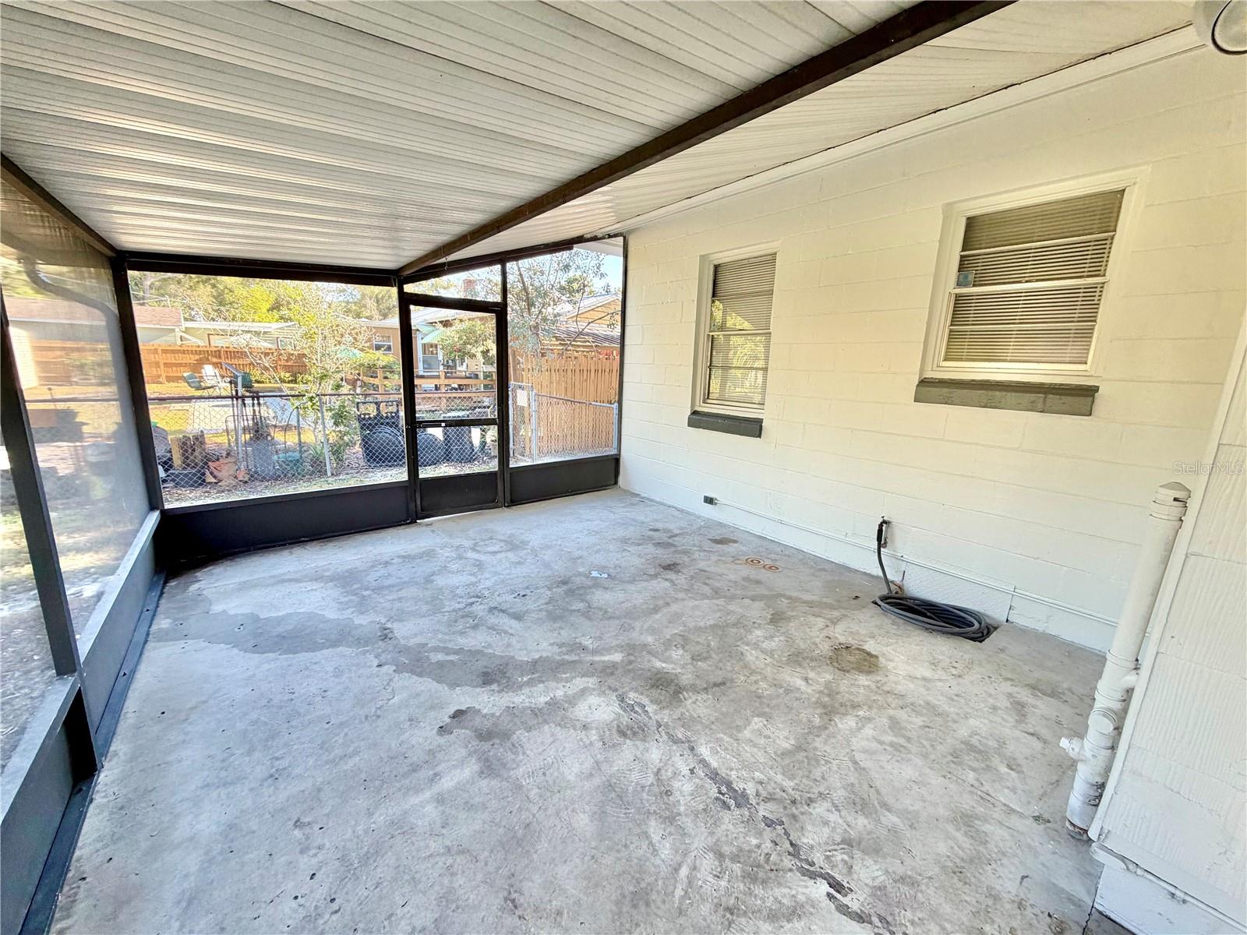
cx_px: 624
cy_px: 468
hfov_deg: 102.1
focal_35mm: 14
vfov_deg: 85.7
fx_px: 504
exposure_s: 1/121
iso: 100
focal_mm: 2.22
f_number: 2.2
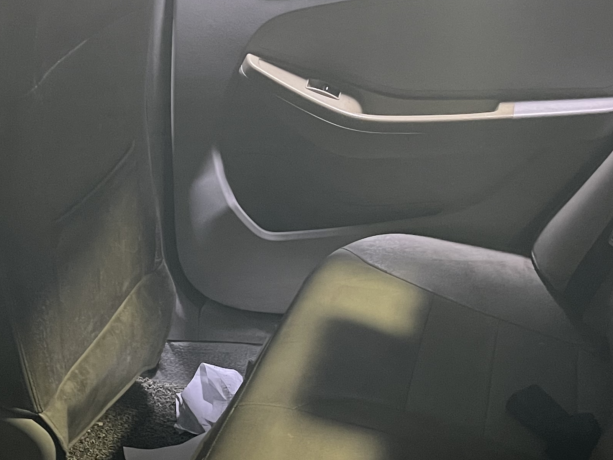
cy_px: 427
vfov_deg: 22.6
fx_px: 1116
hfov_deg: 30.7
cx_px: 265
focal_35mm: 63
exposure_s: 1/25
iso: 1000
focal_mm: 5.1
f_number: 1.6
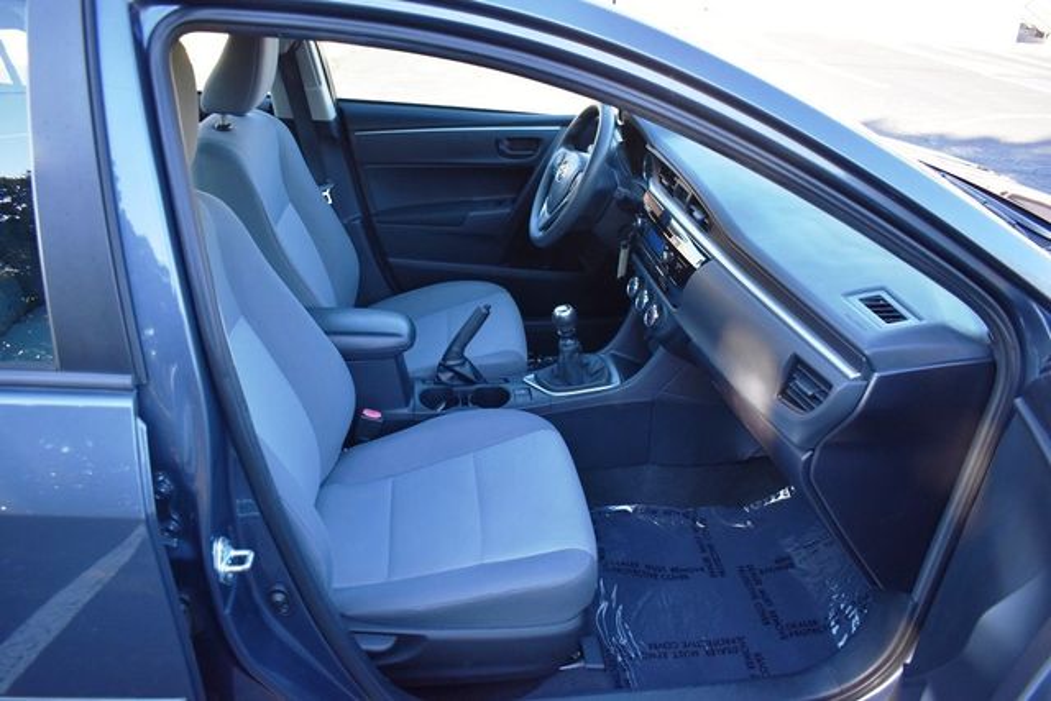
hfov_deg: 67.4
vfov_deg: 48.0
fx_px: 788
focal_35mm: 27
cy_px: 350
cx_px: 526
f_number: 3.5
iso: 560
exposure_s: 1/250
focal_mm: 18
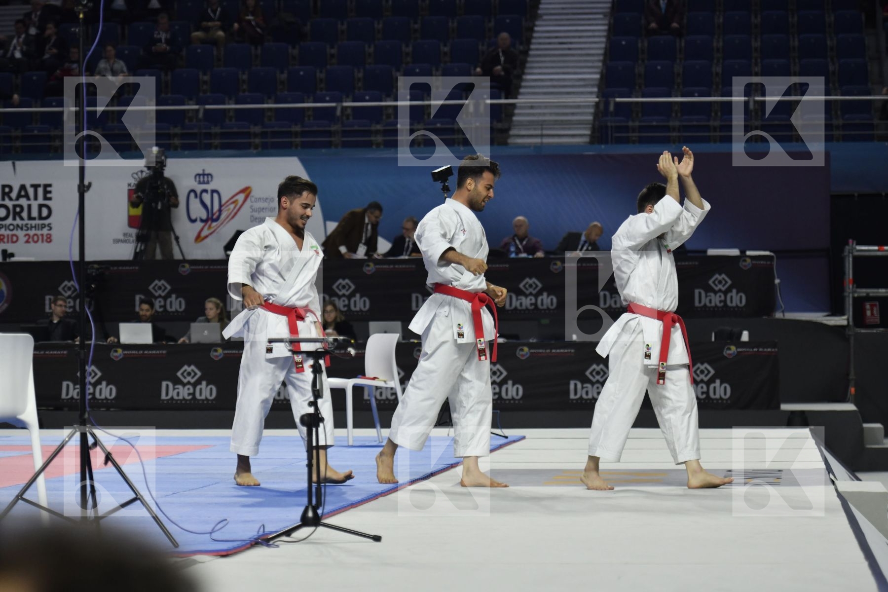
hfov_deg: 17.1
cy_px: 296
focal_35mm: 120
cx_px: 444
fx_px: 2960
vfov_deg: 11.4
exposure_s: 1/800
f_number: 4
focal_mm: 120
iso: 1250
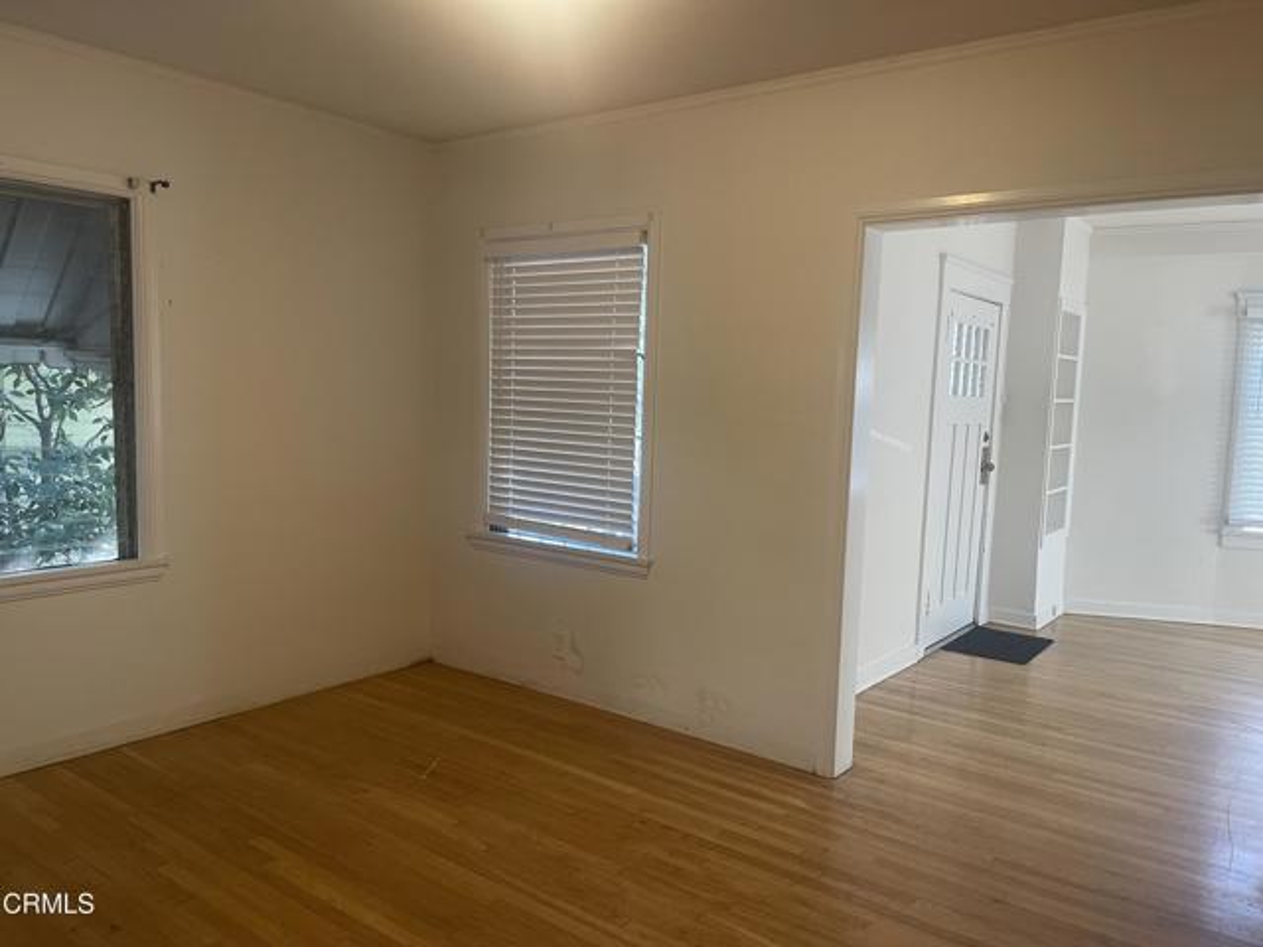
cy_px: 474
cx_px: 632
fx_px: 912
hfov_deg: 69.4
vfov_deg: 54.9
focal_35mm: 25
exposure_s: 1/60
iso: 160
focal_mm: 5.1
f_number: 1.6
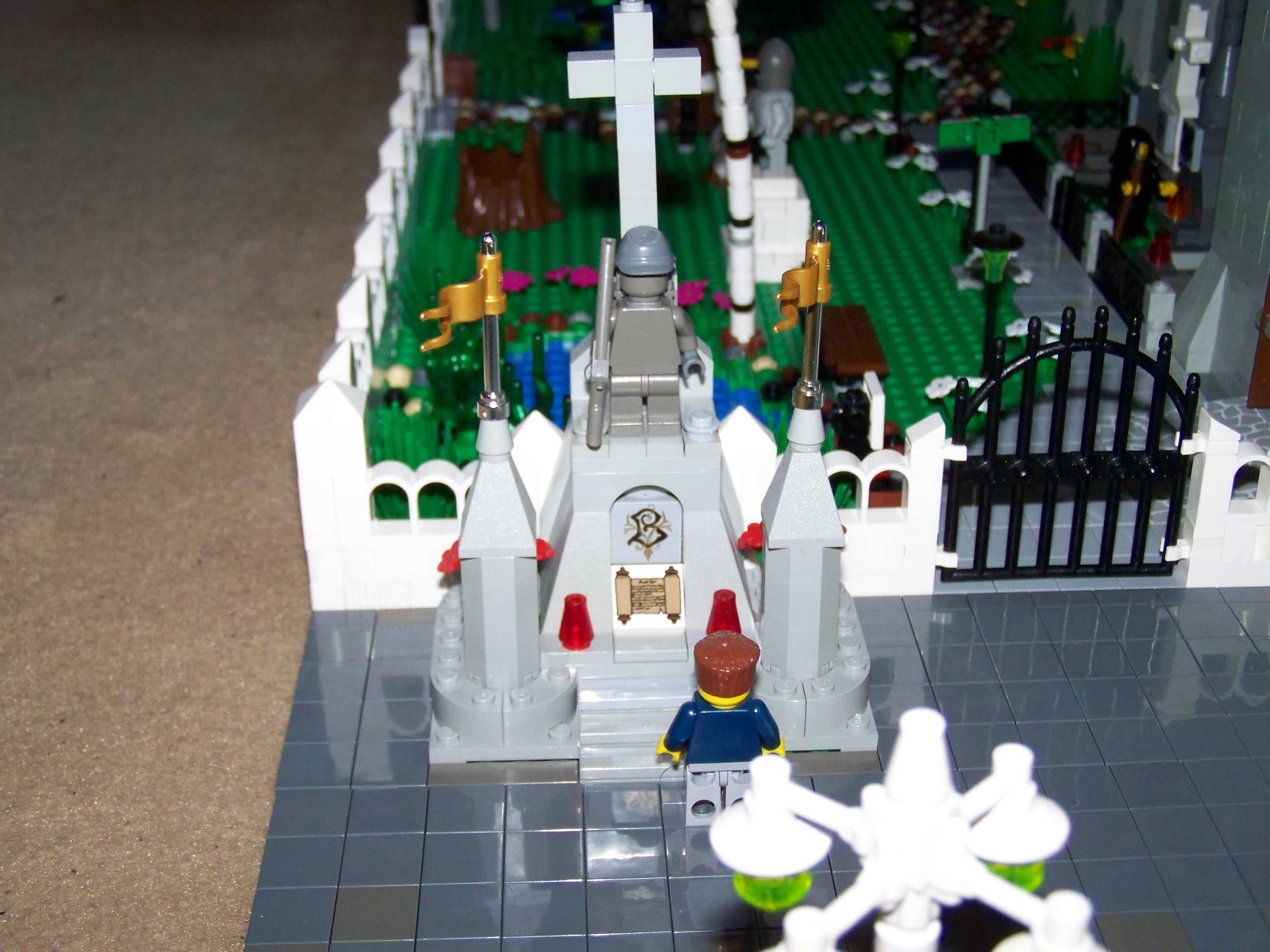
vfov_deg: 28.6
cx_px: 635
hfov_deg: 37.5
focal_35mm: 51
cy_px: 476
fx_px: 1871
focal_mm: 8.5
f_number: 3.2
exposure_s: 1/30
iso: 200
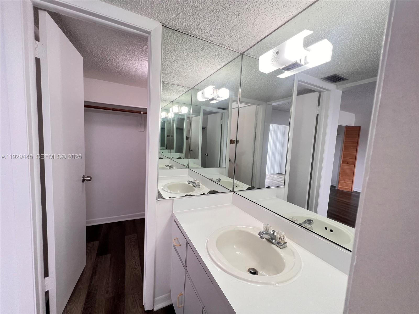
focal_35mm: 13
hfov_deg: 106.2
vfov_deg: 89.9
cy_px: 157
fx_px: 157
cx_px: 210
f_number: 1.8
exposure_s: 1/120
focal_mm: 1.57
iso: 160
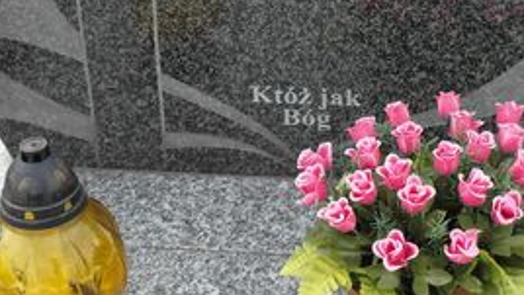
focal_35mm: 78
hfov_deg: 27.1
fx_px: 1084
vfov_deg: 15.3
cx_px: 213
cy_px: 21
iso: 100
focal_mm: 6.5
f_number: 3.6
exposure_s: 1/90
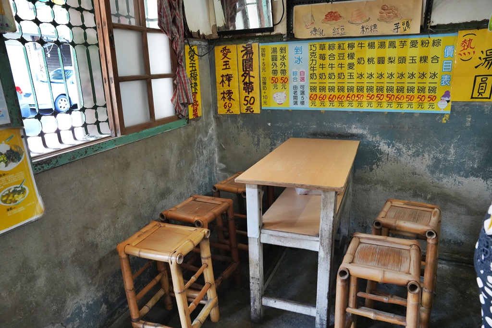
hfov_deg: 73.7
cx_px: 246
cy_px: 164
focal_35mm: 24
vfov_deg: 53.1
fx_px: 328
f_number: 6.3
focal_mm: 24
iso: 5000
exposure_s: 1/160
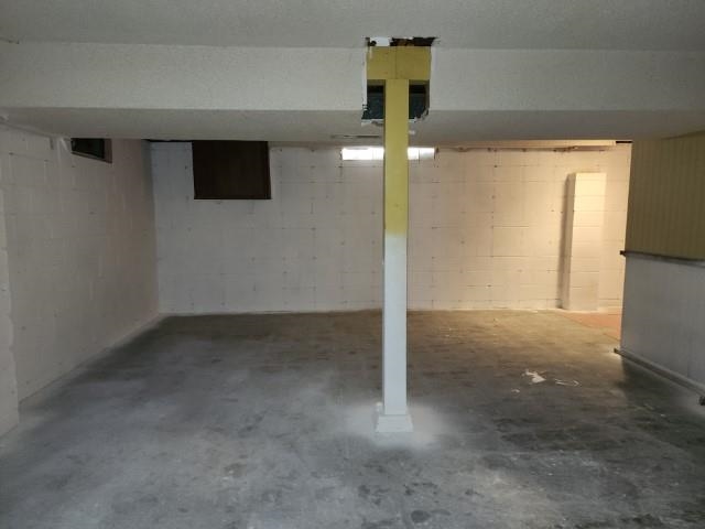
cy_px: 264
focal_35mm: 23
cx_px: 352
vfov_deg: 58.9
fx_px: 468
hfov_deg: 73.9
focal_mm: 6.4
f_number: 1.8
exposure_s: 1/10
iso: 160
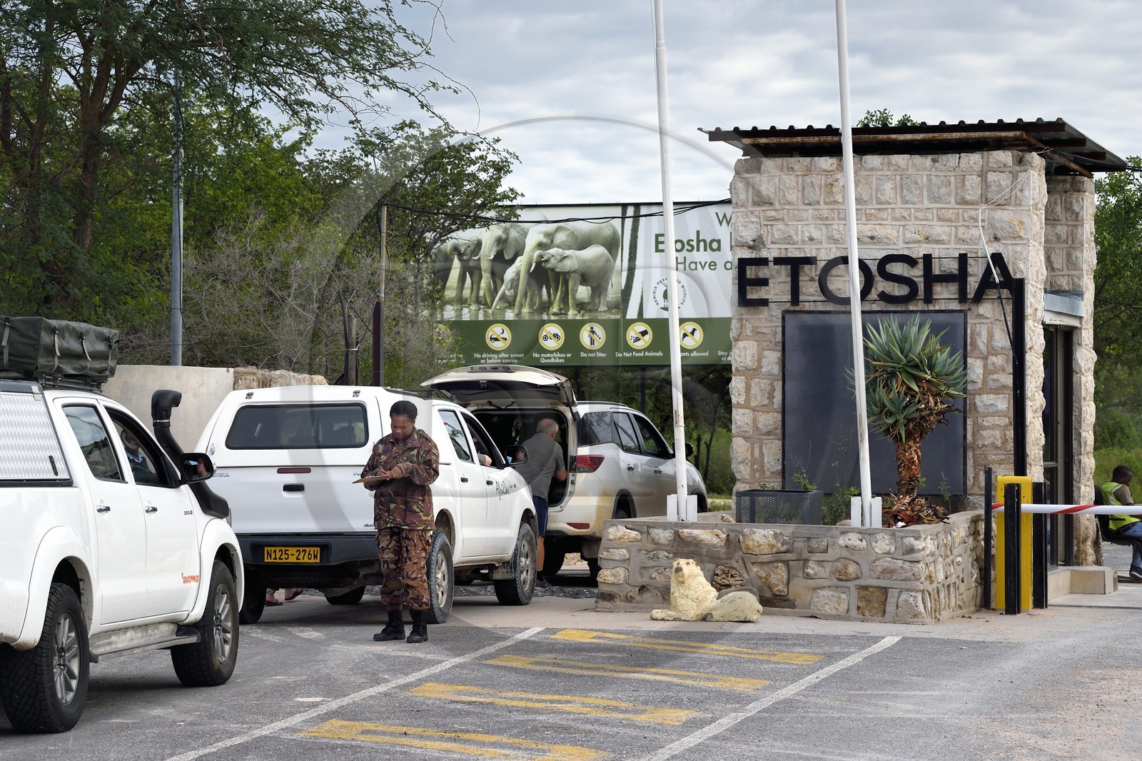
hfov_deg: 19.5
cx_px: 571
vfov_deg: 13.0
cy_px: 380
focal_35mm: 105
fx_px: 3330
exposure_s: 1/320
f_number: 9
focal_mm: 105
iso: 200
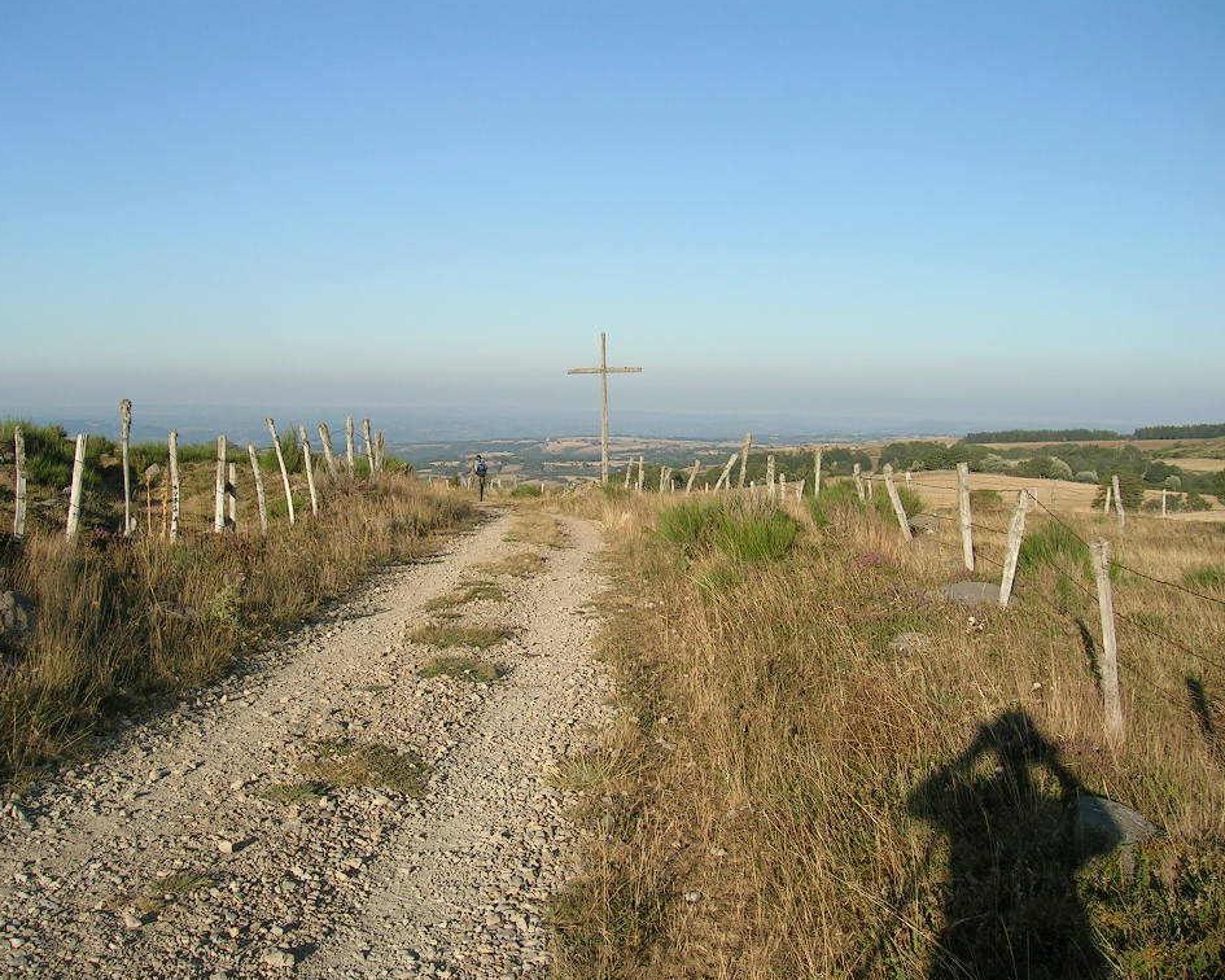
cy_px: 491
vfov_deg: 40.1
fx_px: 1341
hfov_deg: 49.1
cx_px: 603
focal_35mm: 37
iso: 50
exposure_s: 1/404
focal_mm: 5.4
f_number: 4.8
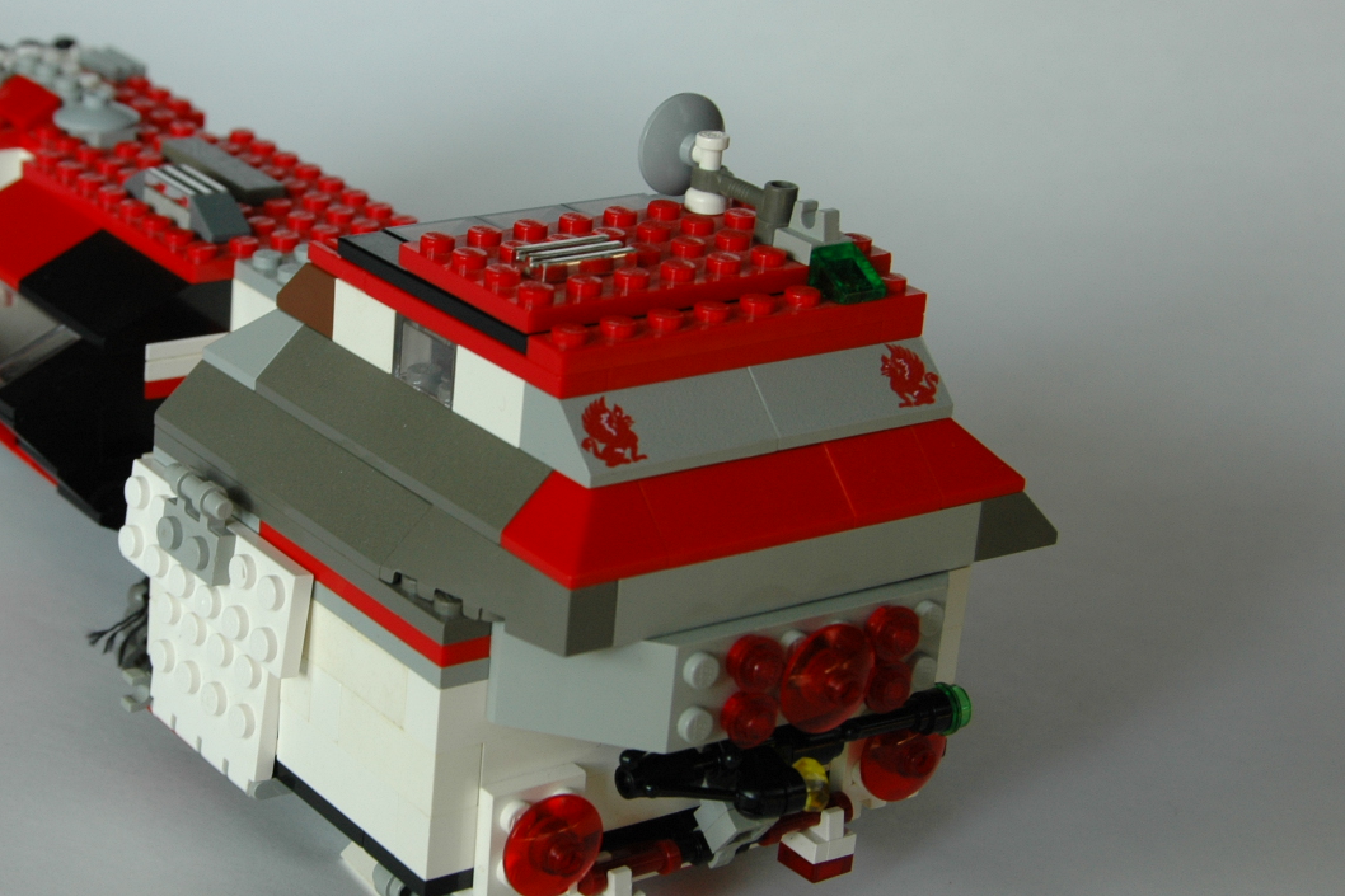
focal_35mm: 81
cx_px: 412
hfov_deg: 24.9
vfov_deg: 16.8
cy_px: 431
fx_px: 3026
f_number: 8
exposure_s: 1/20
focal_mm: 38
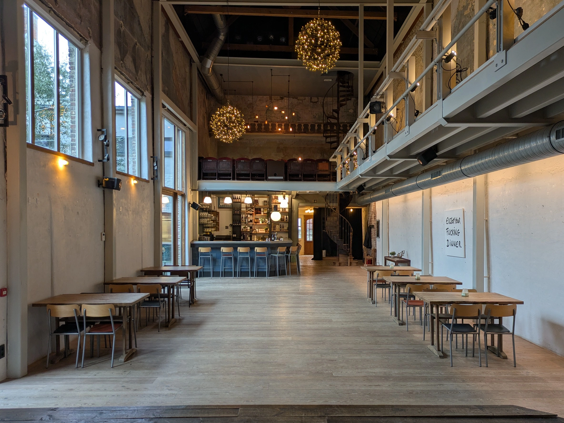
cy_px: 226
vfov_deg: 51.3
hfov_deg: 65.3
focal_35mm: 27
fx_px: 440
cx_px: 297
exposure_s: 1/25
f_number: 1.89
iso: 47
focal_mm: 5.43
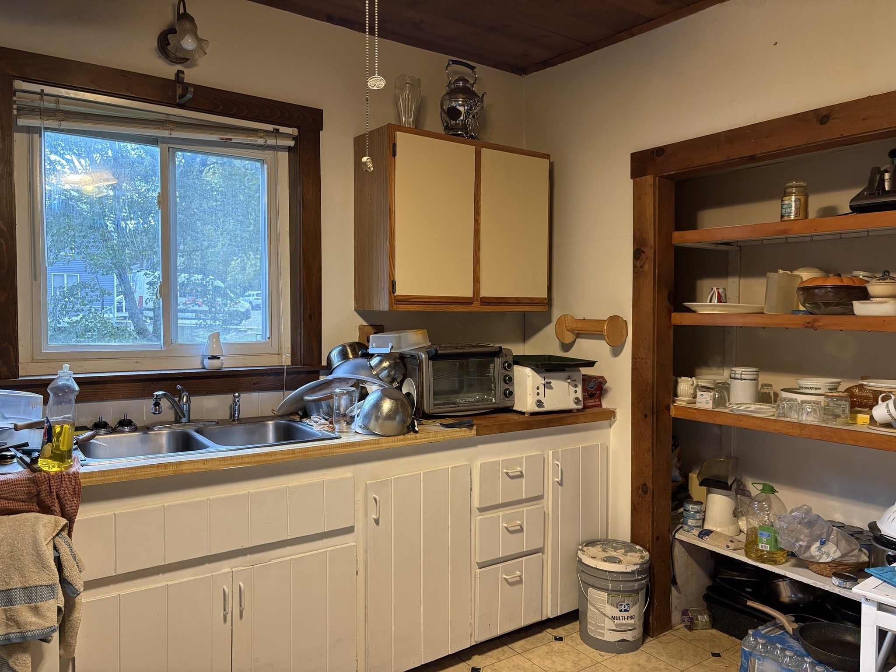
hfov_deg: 67.3
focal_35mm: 26
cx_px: 448
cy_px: 336
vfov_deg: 53.1
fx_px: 673
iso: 200
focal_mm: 5.96
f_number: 1.6
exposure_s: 1/60
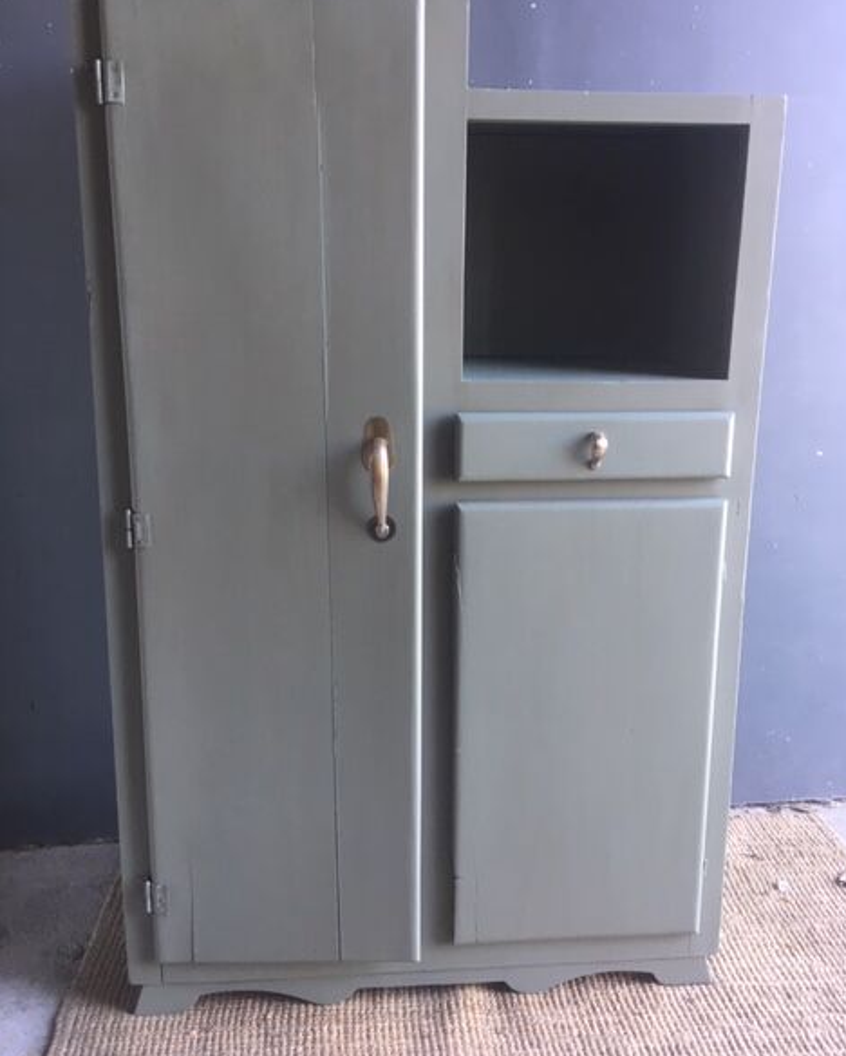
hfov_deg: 47.2
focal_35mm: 31
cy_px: 483
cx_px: 432
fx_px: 969
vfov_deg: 57.1
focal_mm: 4.15
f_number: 2.2
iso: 64
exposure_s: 1/33
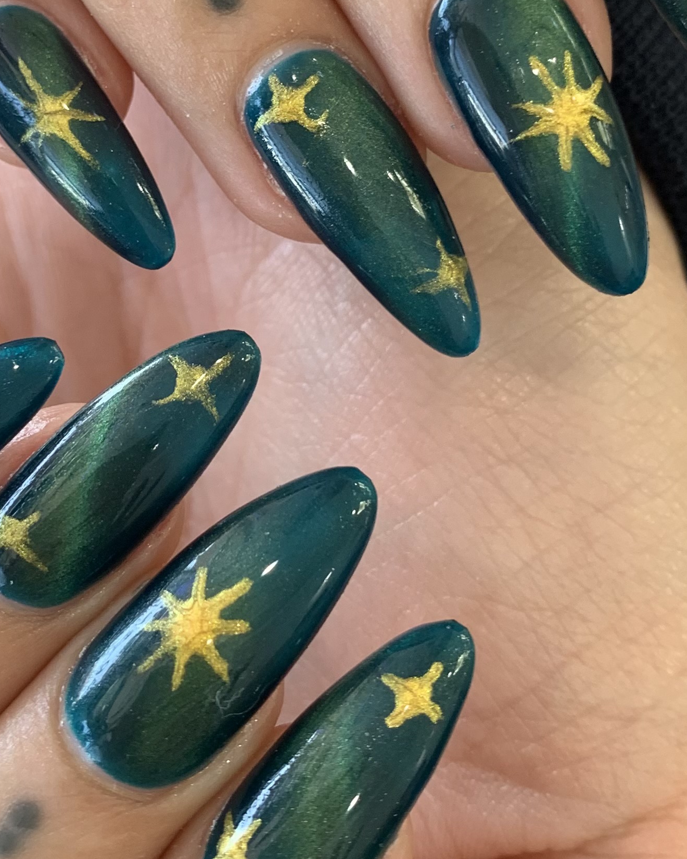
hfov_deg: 24.5
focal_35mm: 62
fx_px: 1576
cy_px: 213
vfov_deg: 30.0
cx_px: 271
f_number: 1.8
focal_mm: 4.25
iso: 64
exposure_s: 1/120
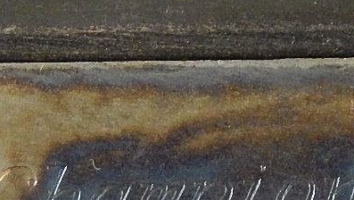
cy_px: 210
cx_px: 181
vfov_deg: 2.4
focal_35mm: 500
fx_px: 4697
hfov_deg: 4.3
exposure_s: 1/15
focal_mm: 20.5
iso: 720
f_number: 4.6
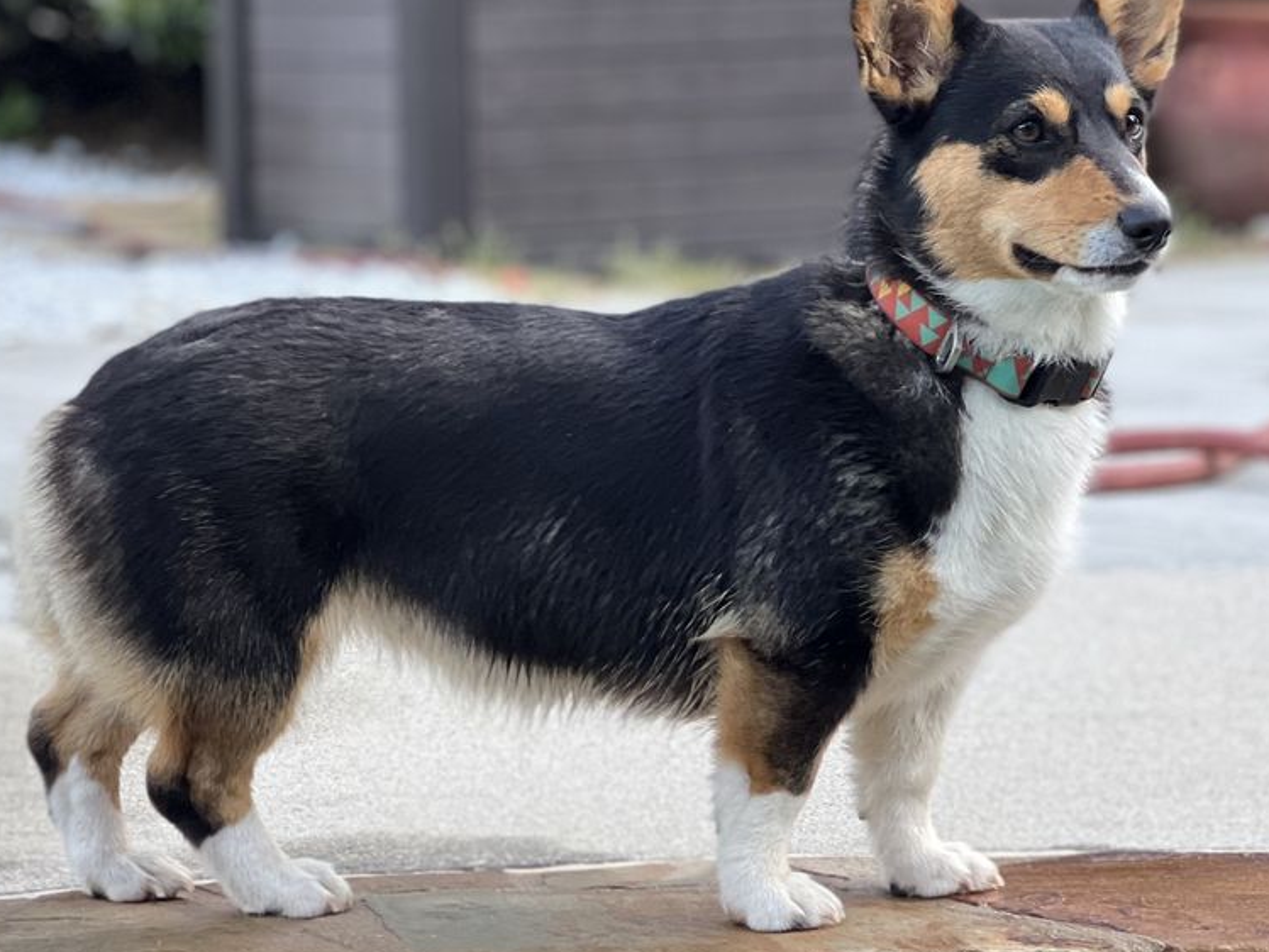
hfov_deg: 14.4
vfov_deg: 10.8
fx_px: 5023
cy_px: 400
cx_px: 619
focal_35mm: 137
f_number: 2.8
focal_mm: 9
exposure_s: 1/121
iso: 64
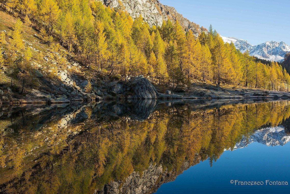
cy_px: 94
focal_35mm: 37
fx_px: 298
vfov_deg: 36.0
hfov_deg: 51.9
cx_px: 144
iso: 100
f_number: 8
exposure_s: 1/100
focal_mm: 35
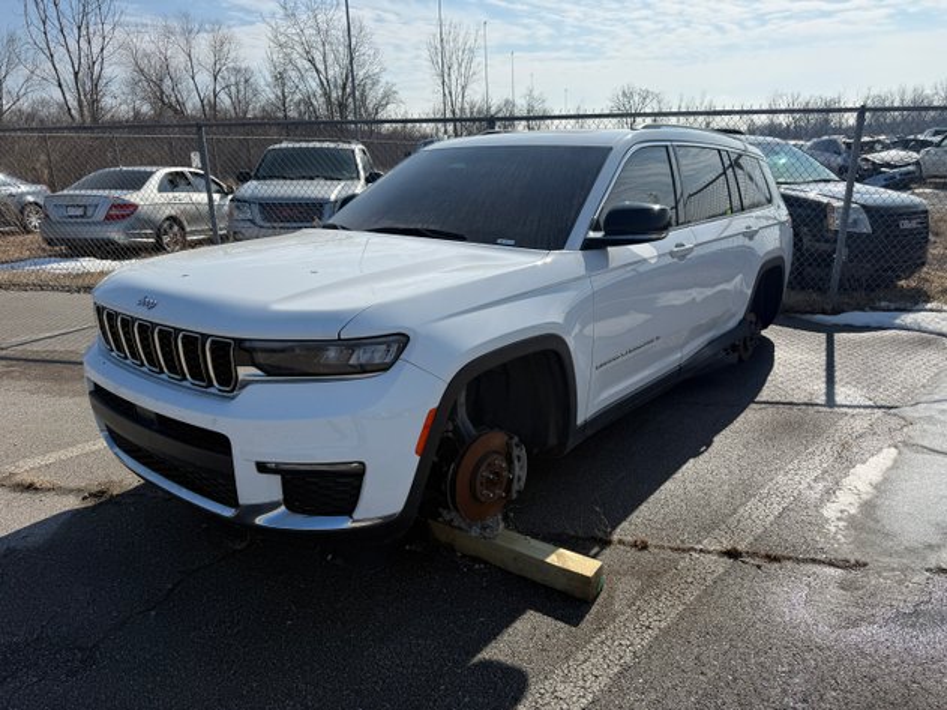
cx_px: 474
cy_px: 355
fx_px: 656
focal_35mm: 24
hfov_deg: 71.6
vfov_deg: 56.8
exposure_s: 1/6711
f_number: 1.78
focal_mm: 6.76
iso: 80
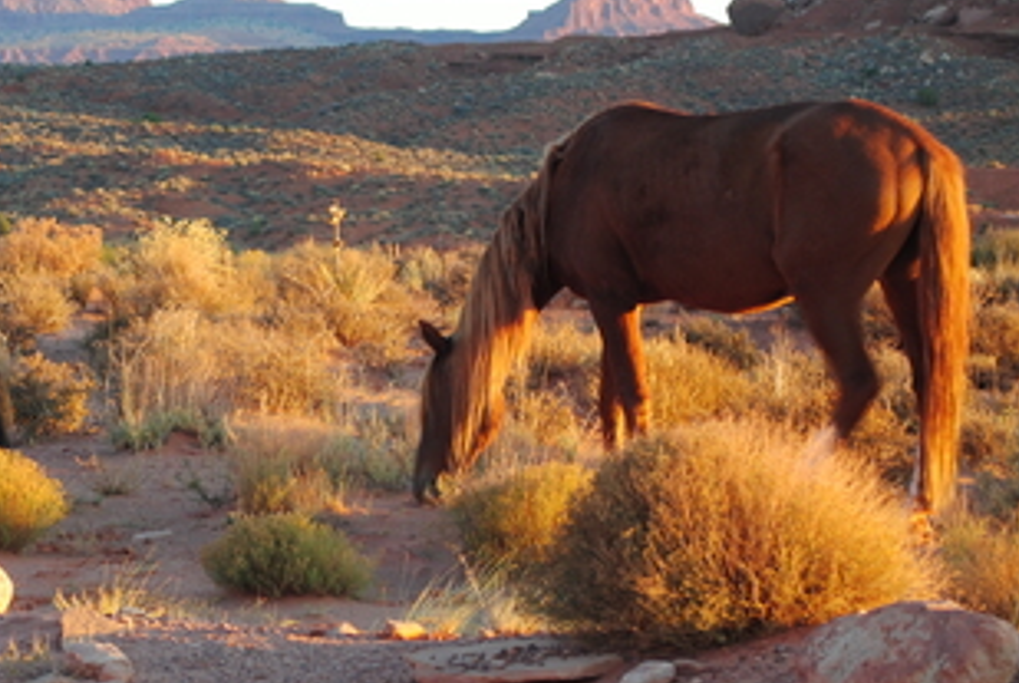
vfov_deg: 8.0
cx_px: 188
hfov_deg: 11.9
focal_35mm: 171
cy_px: 102
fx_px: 4848
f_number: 6.3
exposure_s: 1/25
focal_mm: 55
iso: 100
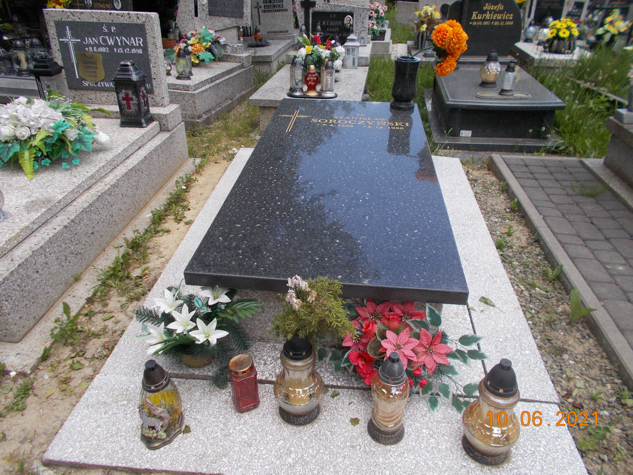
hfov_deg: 67.3
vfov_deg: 53.1
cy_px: 238
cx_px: 316
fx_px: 475
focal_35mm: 26
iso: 80
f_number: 3.2
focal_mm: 4.6
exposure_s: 1/320
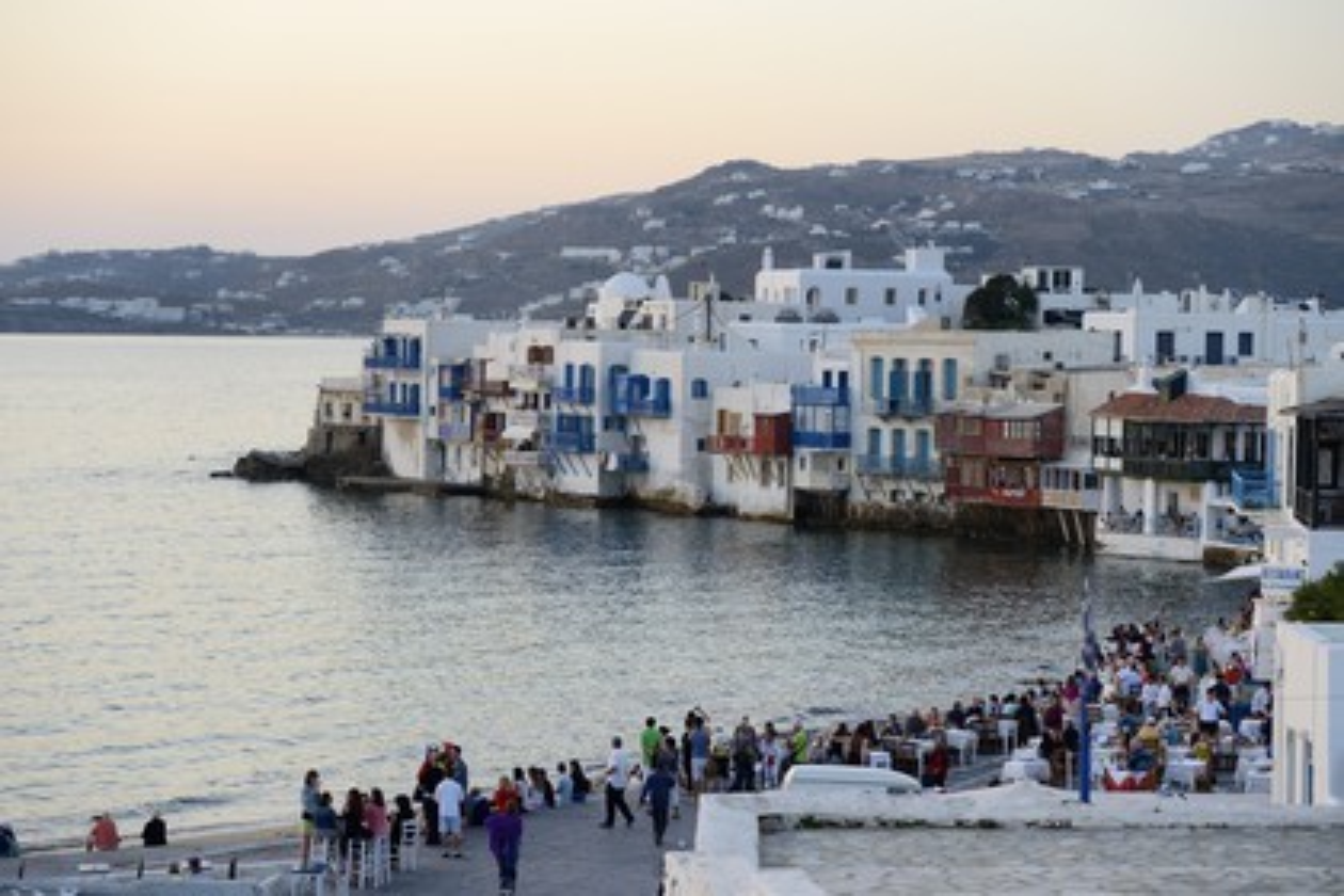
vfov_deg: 15.2
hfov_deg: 22.6
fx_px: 3360
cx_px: 672
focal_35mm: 90
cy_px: 448
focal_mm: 90
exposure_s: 1/160
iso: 400
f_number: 4.5
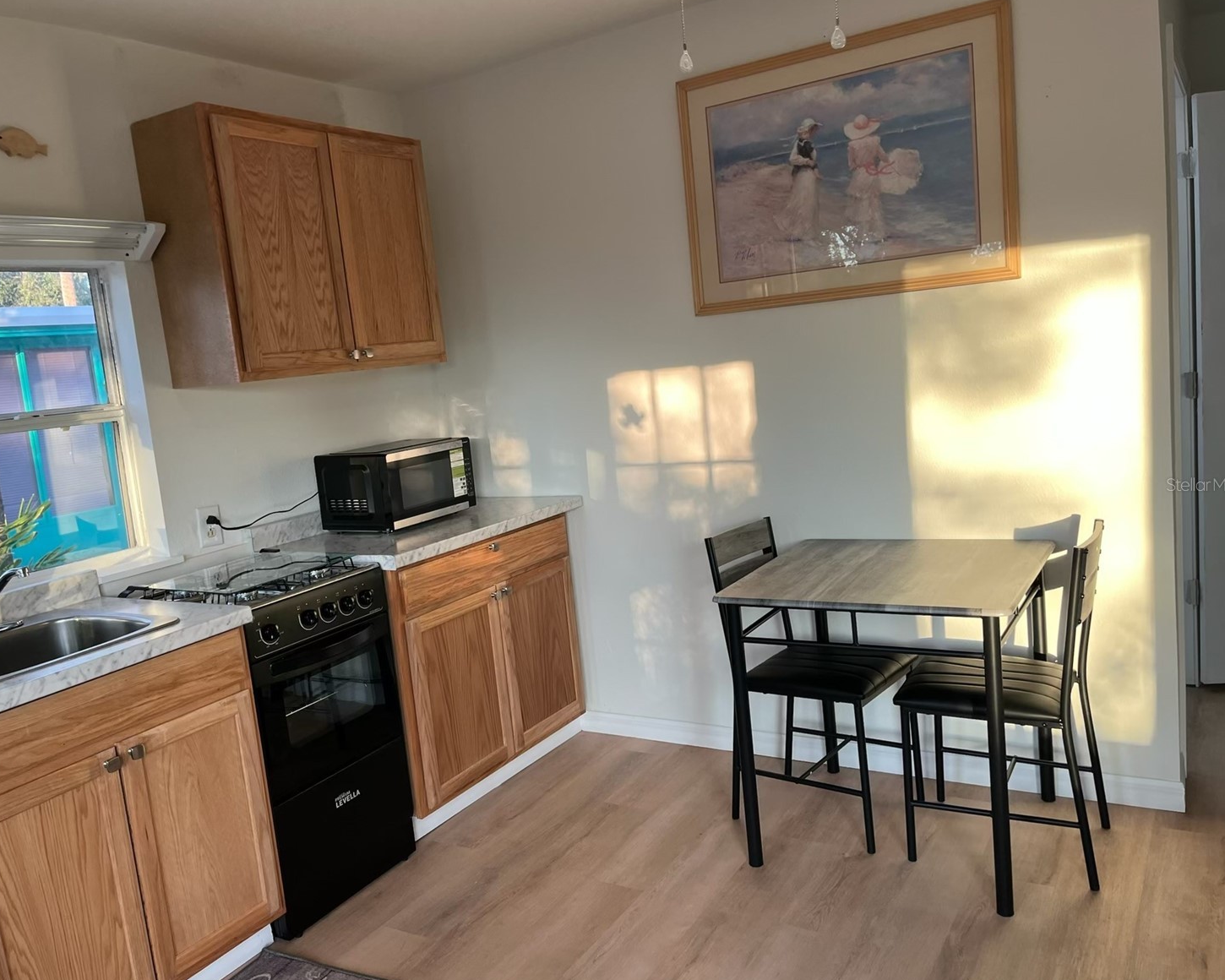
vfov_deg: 51.5
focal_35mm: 28
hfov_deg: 62.1
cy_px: 484
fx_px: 1015
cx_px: 570
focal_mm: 5.1
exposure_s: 1/120
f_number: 1.6
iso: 50
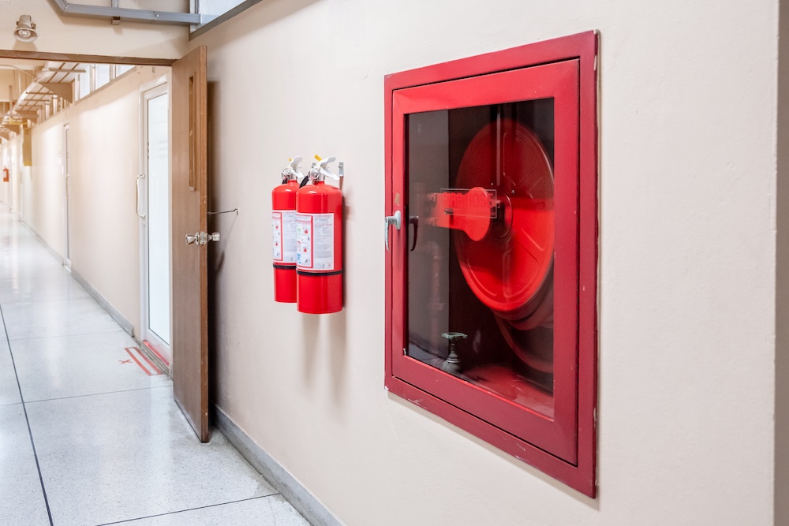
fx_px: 789
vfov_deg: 36.9
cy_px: 263
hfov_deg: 53.1
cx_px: 394
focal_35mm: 36
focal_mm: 24.3
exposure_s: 1/35
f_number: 3.2
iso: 1600
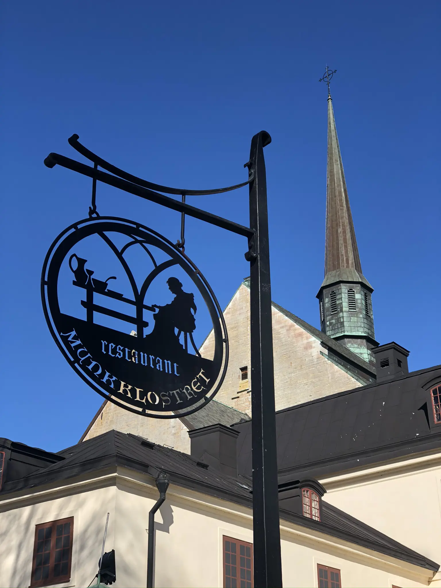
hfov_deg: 25.7
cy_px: 294
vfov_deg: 33.8
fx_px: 968
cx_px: 220
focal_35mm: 57
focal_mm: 6.6
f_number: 2.8
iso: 20
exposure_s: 1/533
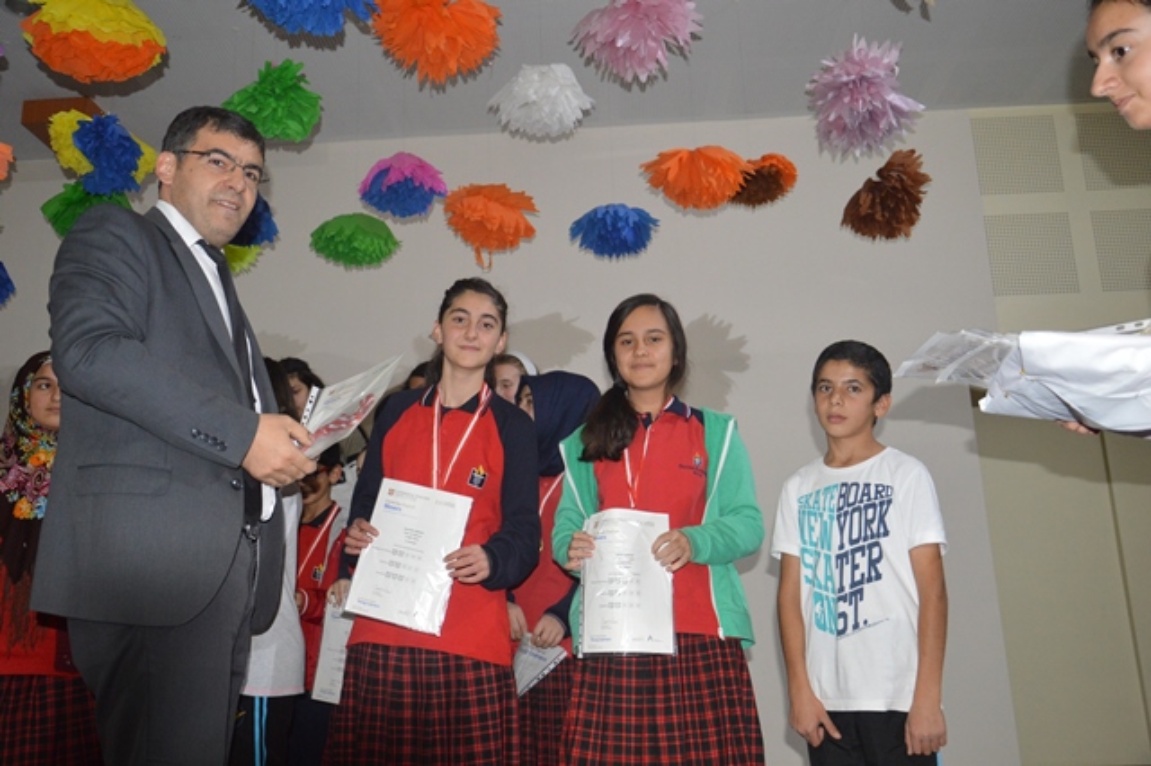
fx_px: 1054
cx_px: 576
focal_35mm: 33
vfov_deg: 39.9
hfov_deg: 57.2
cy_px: 383
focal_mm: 22
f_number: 3.8
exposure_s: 1/60
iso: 1600
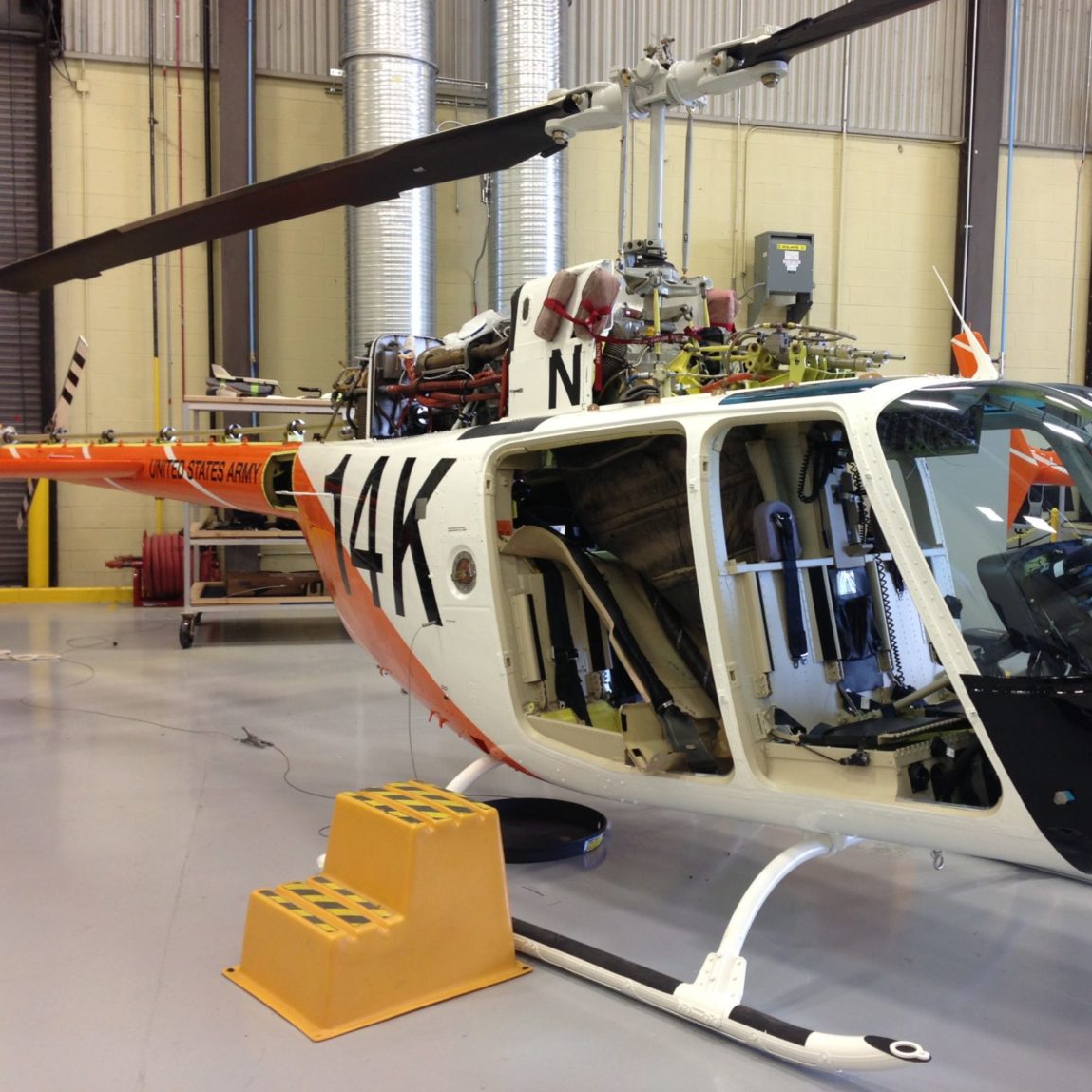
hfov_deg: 42.5
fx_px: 1392
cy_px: 546
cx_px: 683
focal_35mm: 39
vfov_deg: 42.8
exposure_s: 1/24
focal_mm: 4.13
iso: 50
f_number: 2.4
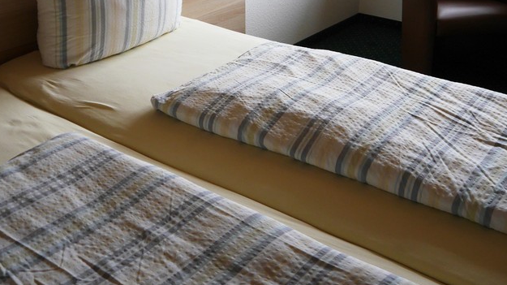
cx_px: 267
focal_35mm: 50
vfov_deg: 22.9
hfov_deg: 41.3
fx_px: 672
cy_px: -4
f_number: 3.5
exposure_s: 1/60
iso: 200
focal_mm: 14
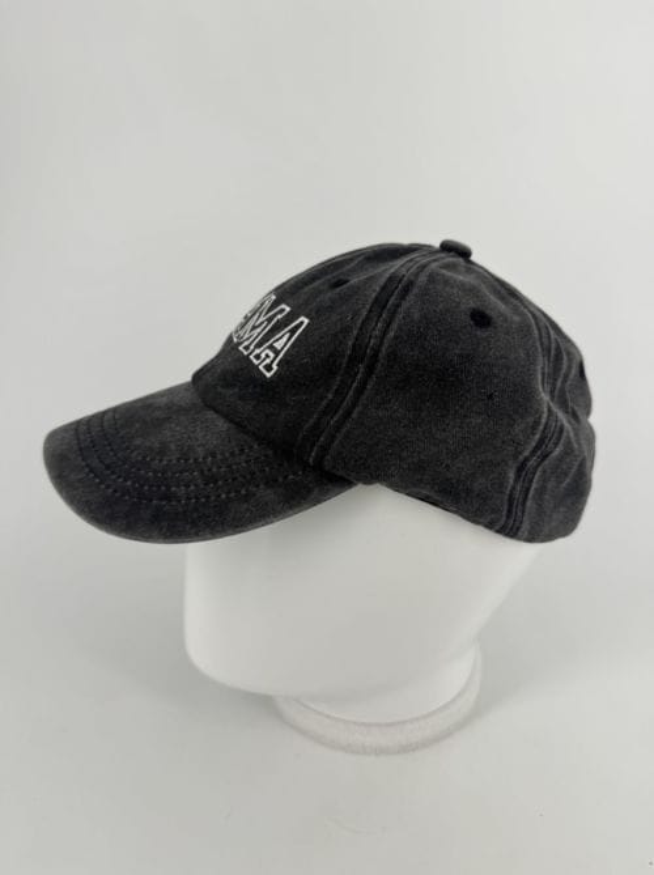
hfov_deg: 56.7
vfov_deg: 71.7
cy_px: 438
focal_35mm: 24
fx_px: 606
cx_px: 327
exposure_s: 1/925
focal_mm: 6.76
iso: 80
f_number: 1.78
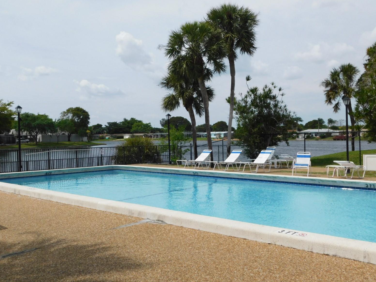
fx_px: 402
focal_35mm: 37
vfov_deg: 38.7
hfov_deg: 50.1
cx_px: 186
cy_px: 144
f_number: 7
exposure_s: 1/640
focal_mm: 6.3
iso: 125
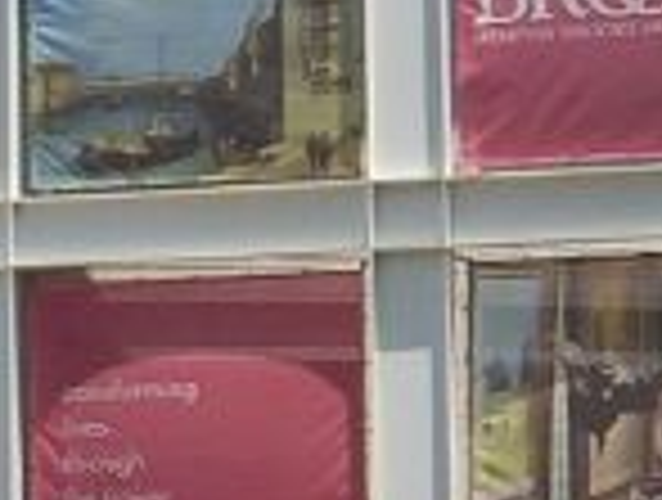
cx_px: 126
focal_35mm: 181
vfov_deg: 8.2
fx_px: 3470
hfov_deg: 10.9
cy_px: 232
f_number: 5.24
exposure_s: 1/758
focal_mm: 5.54
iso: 100
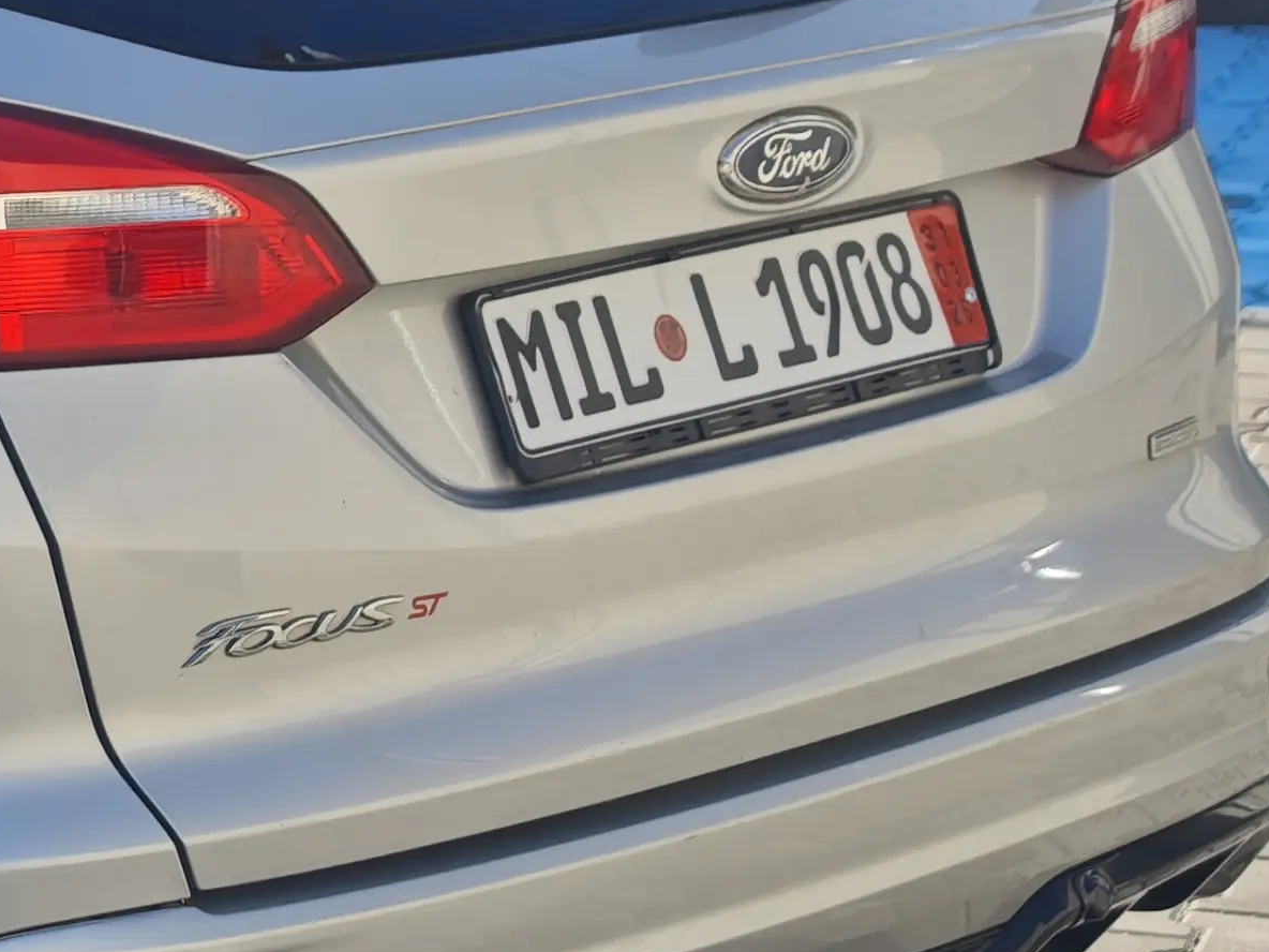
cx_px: -571
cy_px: 407
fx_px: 4876
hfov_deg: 14.0
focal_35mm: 133
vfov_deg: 11.1
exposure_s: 1/1208
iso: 50
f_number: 2
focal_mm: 8.72
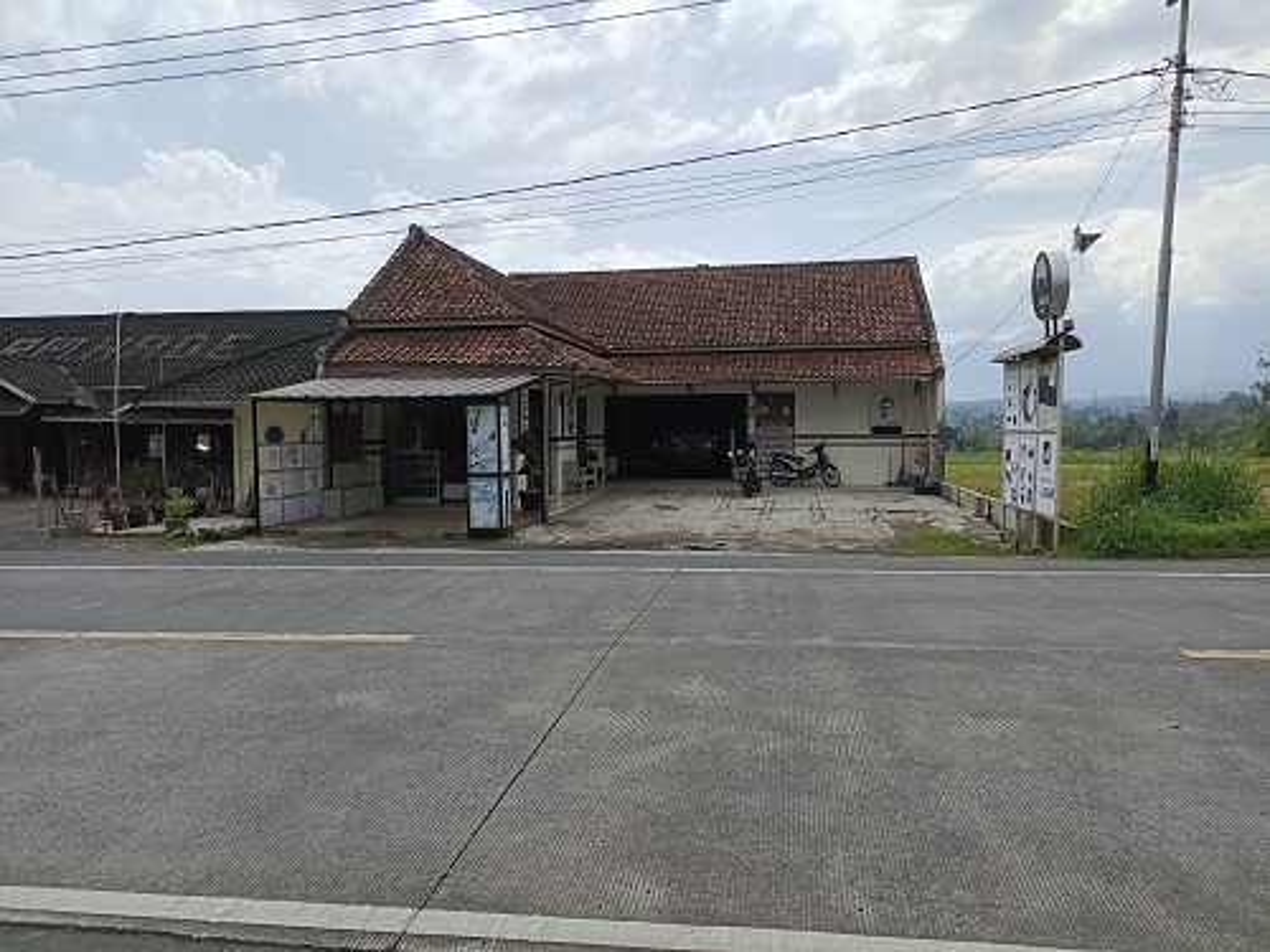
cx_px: 635
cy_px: 476
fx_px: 917
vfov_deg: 54.9
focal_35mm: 25
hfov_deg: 69.4
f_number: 1.79
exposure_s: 1/718
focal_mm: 4.74
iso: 100
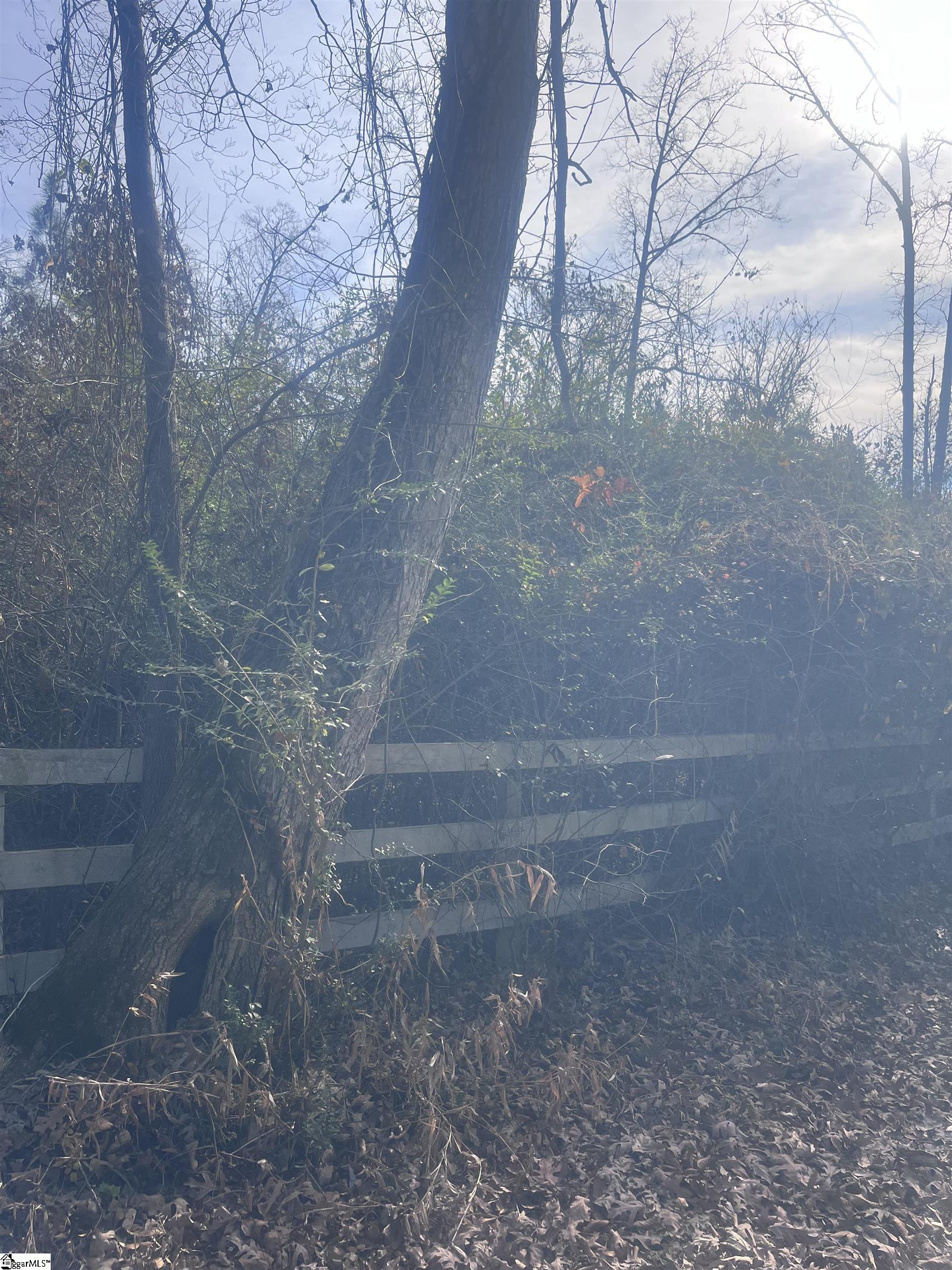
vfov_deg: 67.3
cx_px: 476
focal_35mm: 26
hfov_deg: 53.1
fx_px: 953
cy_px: 635
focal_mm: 5.1
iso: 50
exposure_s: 1/2410
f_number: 1.6
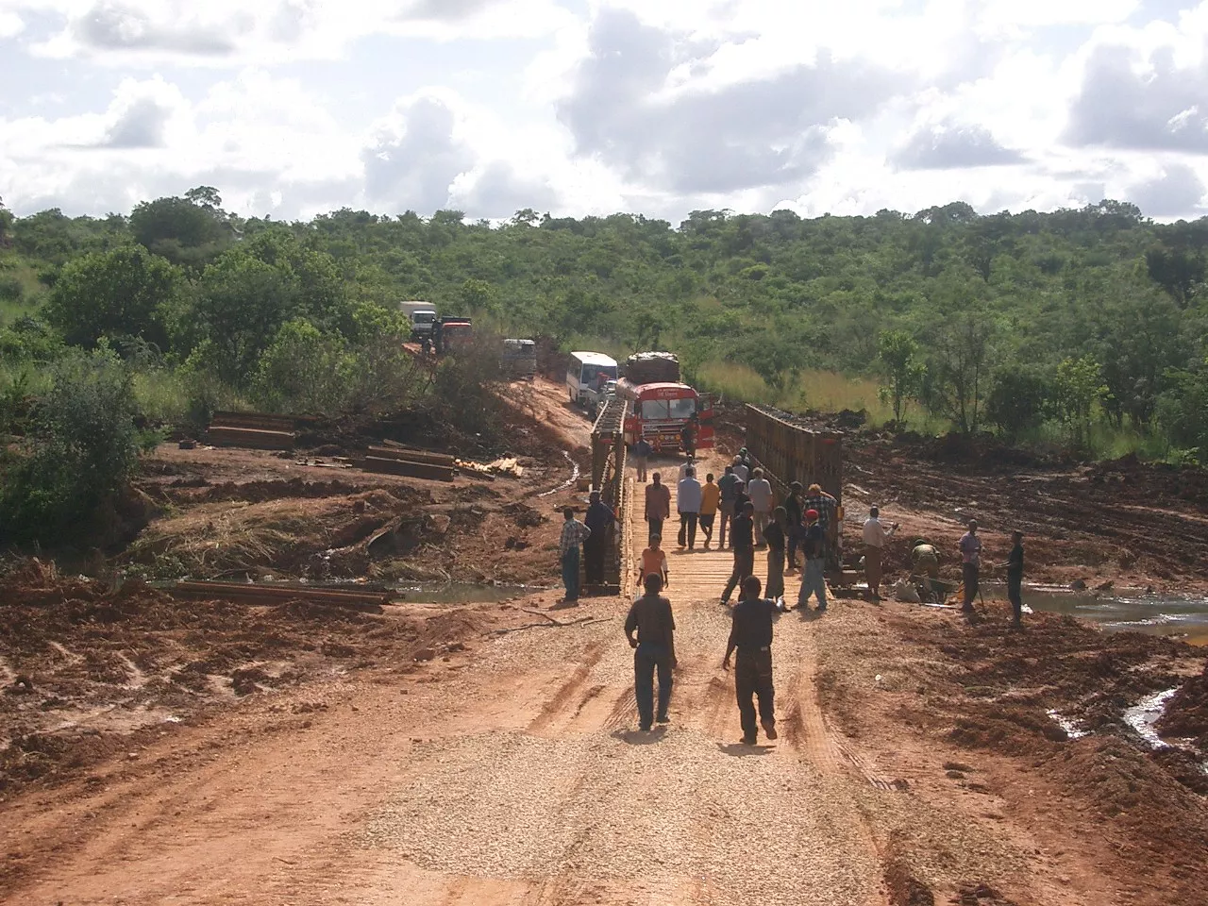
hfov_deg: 26.3
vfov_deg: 19.9
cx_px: 604
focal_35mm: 74
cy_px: 453
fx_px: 2582
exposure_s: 1/320
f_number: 6.2
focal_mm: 12.2
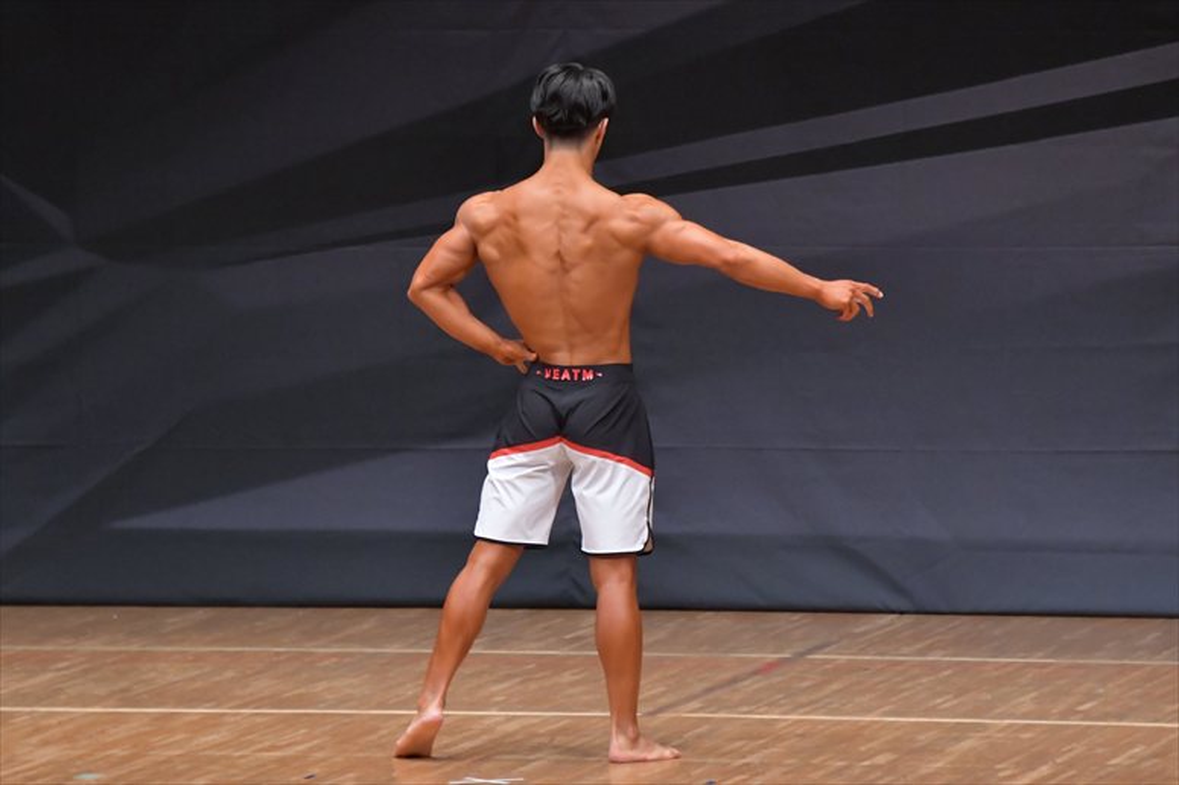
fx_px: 9820
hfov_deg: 6.9
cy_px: 392
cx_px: 590
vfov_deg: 4.6
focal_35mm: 300
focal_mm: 200
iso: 6400
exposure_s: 1/400
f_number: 5.6
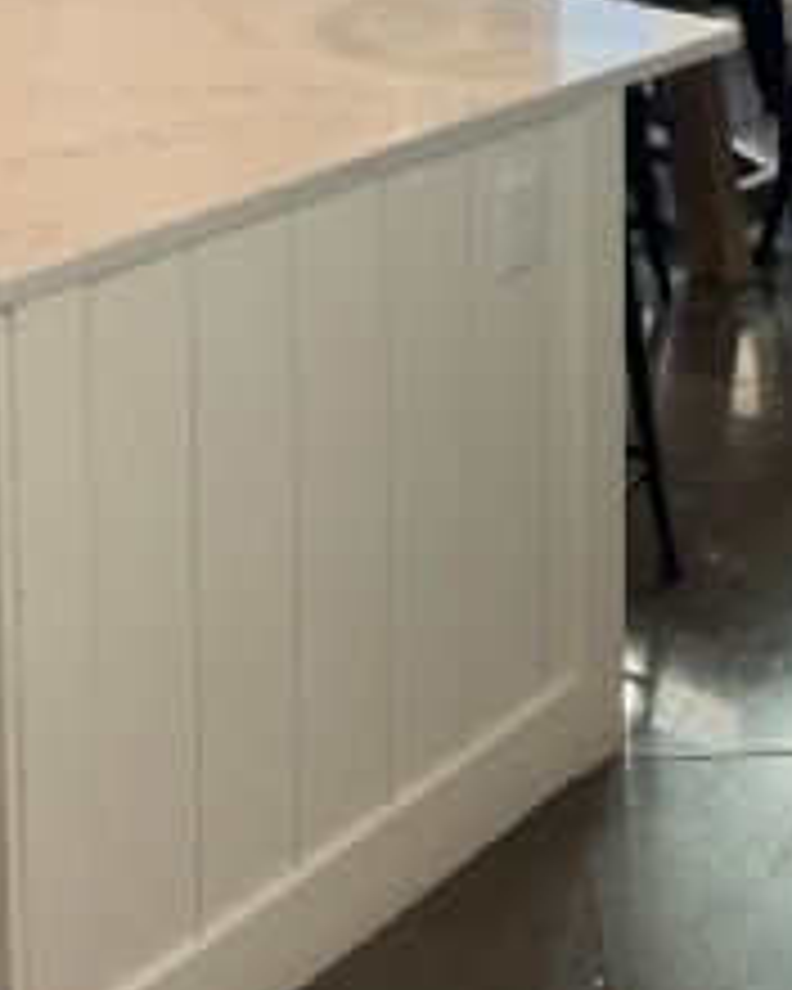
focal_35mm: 71
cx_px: 459
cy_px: -238
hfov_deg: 21.5
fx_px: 2080
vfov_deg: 24.0
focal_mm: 5.1
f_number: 1.6
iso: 80
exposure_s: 1/60
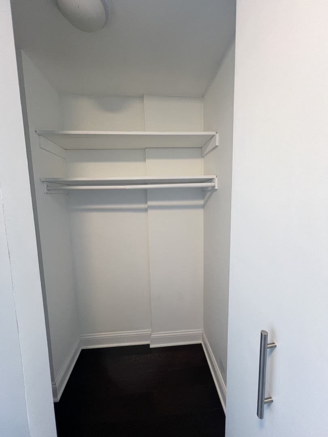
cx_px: 164
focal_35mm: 13
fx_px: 164
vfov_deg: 106.2
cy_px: 218
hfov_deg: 89.9
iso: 125
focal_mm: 1.57
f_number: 1.8
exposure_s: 1/60
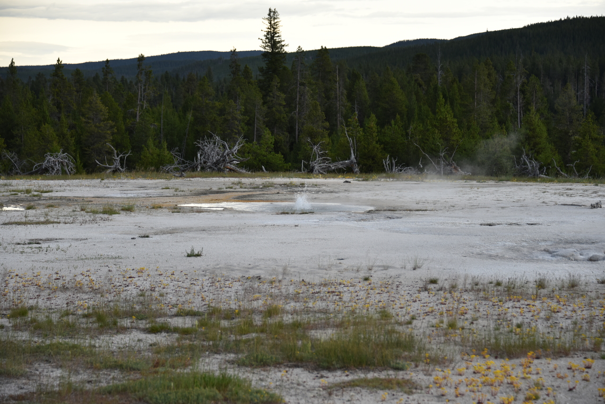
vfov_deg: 13.0
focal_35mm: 105
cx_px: 302
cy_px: 202
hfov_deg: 19.5
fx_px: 1765
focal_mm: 105
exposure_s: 1/250
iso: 280
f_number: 5.3
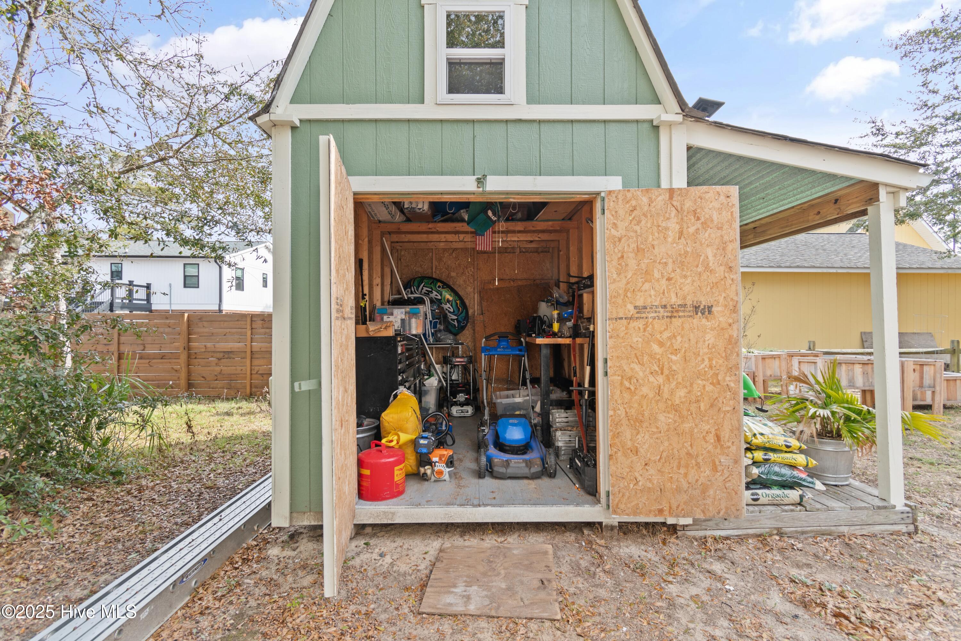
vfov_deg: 77.3
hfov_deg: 100.4
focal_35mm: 15
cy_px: 320
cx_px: 480
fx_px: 400
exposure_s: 1/40
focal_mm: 10
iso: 100
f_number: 4.5
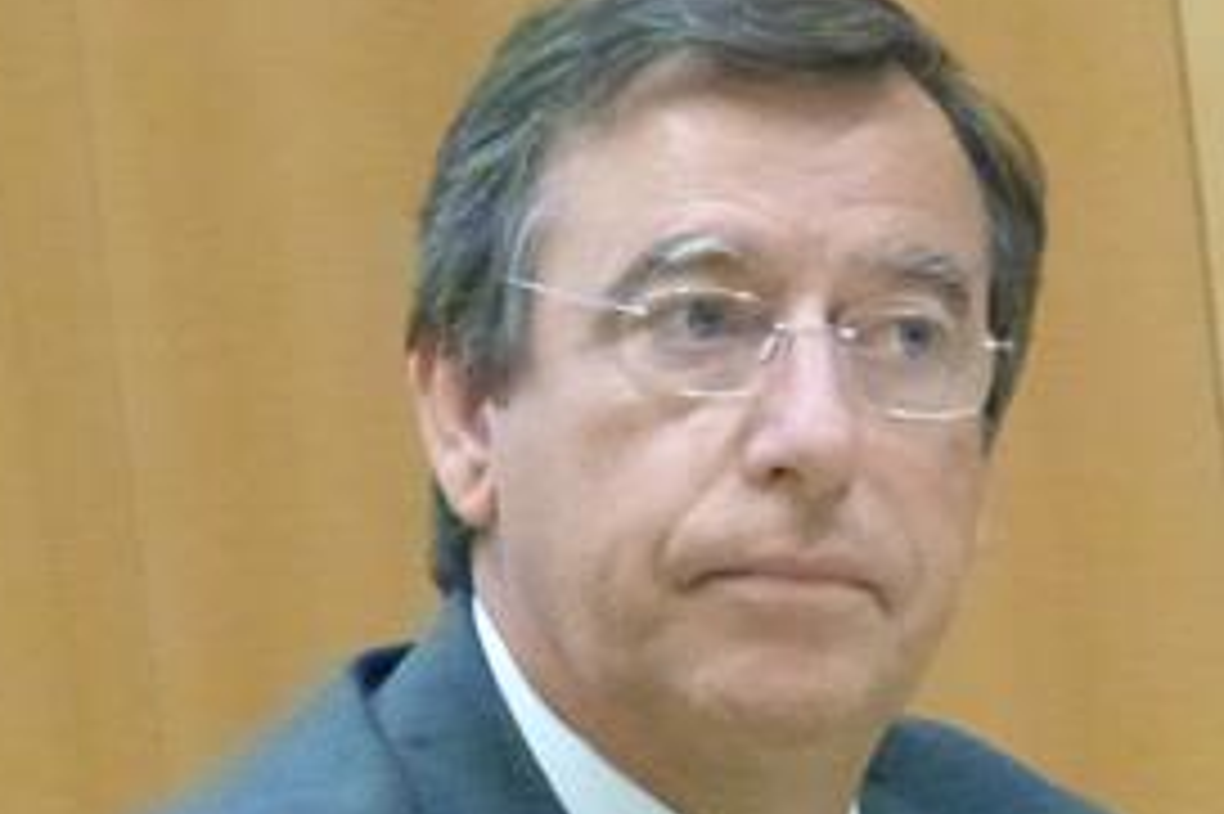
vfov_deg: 3.1
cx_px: 508
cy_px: 540
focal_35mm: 443
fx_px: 15052
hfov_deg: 4.7
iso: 1600
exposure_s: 1/30
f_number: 3.8
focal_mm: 32.5
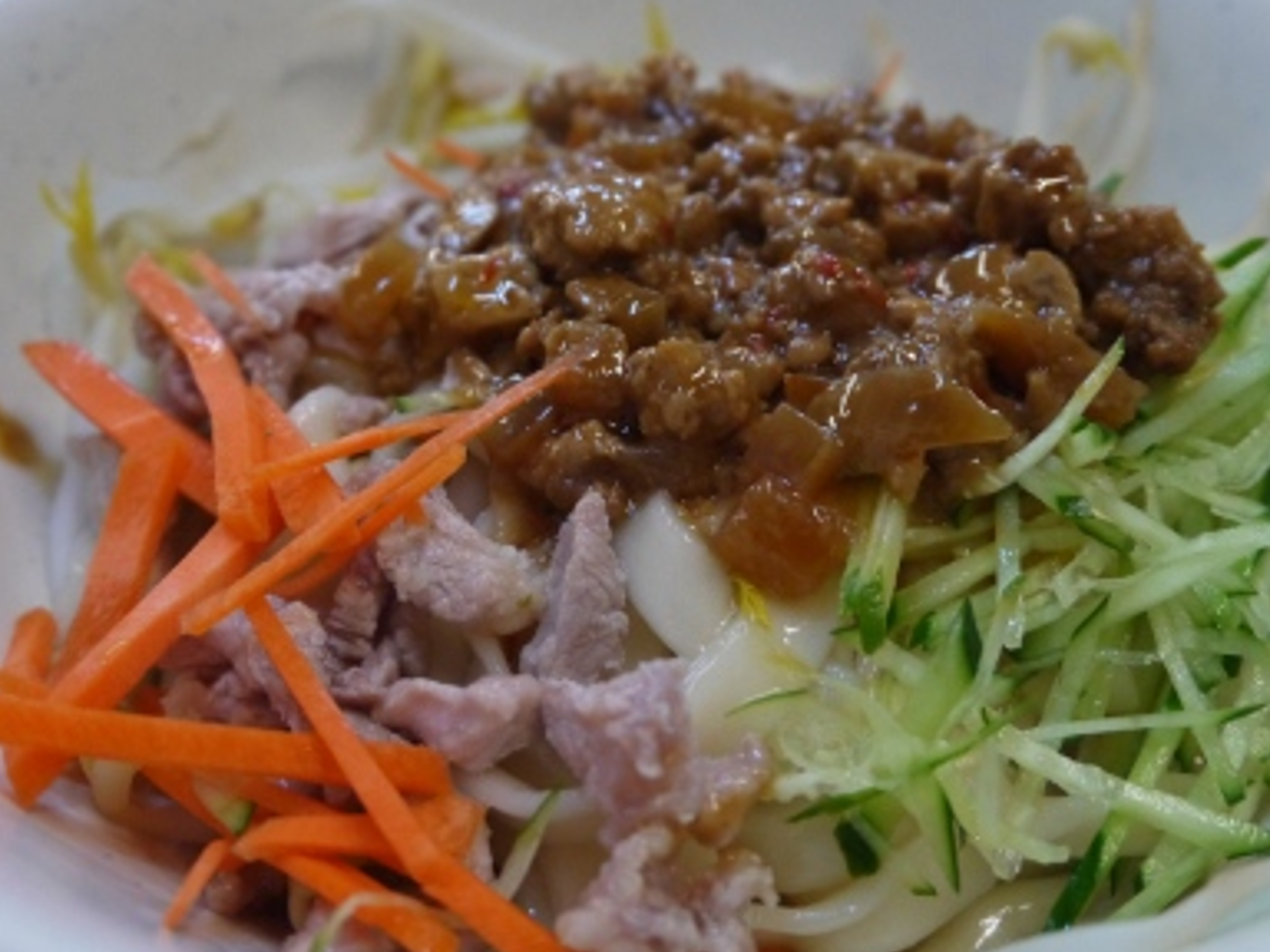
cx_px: 708
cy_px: 469
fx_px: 1541
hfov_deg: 44.7
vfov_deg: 34.3
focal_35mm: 42
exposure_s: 1/60
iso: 1000
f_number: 4.2
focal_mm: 18
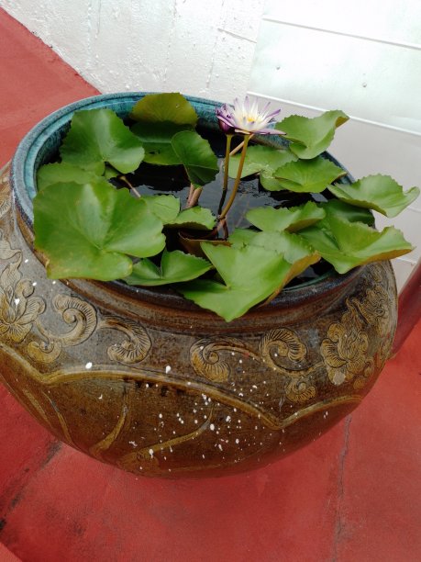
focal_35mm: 35
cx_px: 210
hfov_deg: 40.7
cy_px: 281
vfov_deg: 52.6
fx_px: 568
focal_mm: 3.94
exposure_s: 1/500
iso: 50
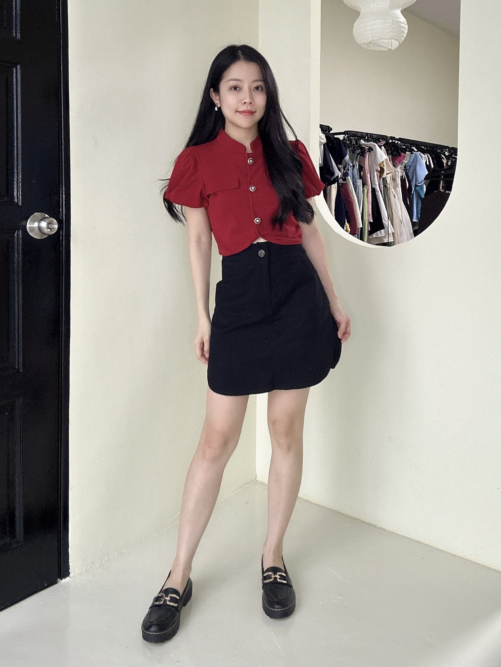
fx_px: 444
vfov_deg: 73.9
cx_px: 250
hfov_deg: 58.9
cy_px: 334
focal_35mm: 23
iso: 200
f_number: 1.9
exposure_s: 1/60
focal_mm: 2.69
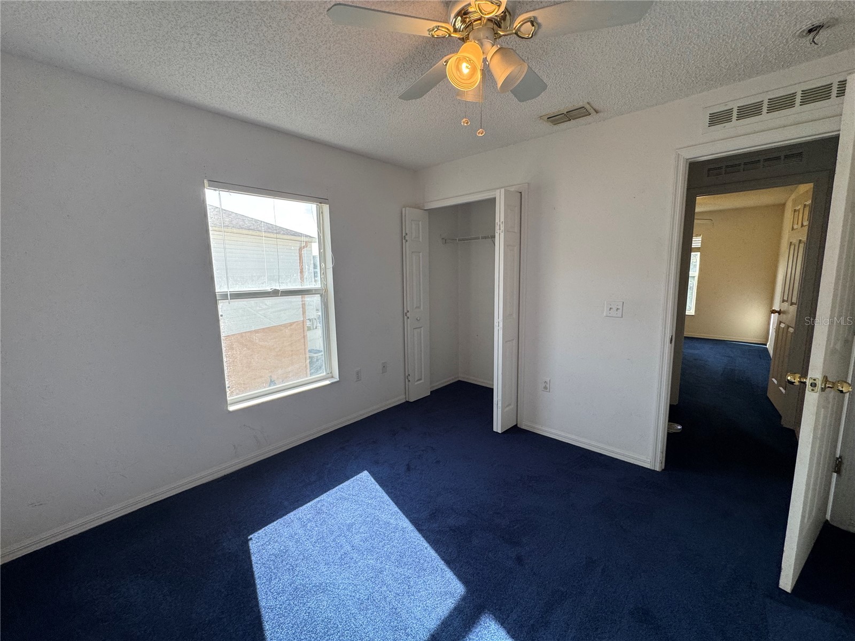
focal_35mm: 14
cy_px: 320
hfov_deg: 102.1
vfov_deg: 85.7
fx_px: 346
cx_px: 428
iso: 160
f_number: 2.2
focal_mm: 2.22
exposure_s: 1/120
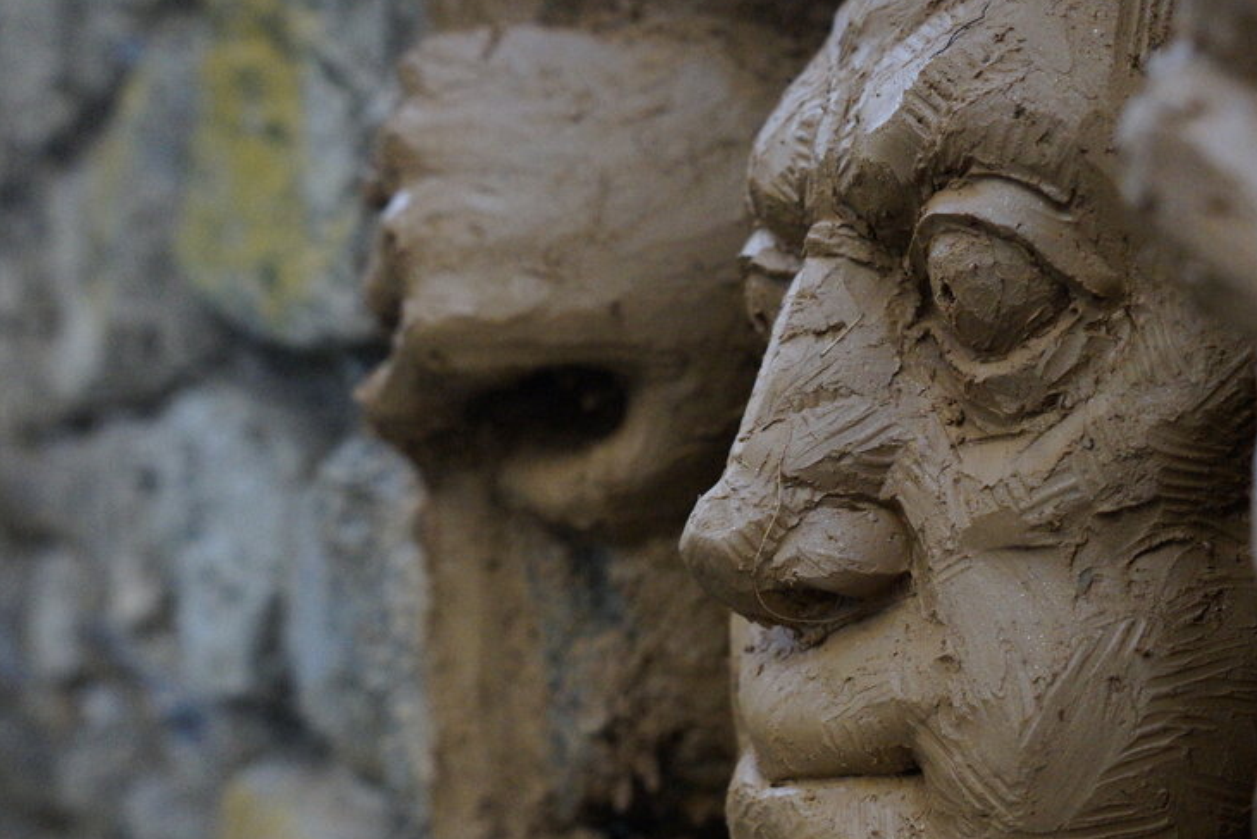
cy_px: 500
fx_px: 1606
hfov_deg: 41.7
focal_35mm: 46
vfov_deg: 29.2
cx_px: 918
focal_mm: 28
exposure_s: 1/1600
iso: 6400
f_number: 5
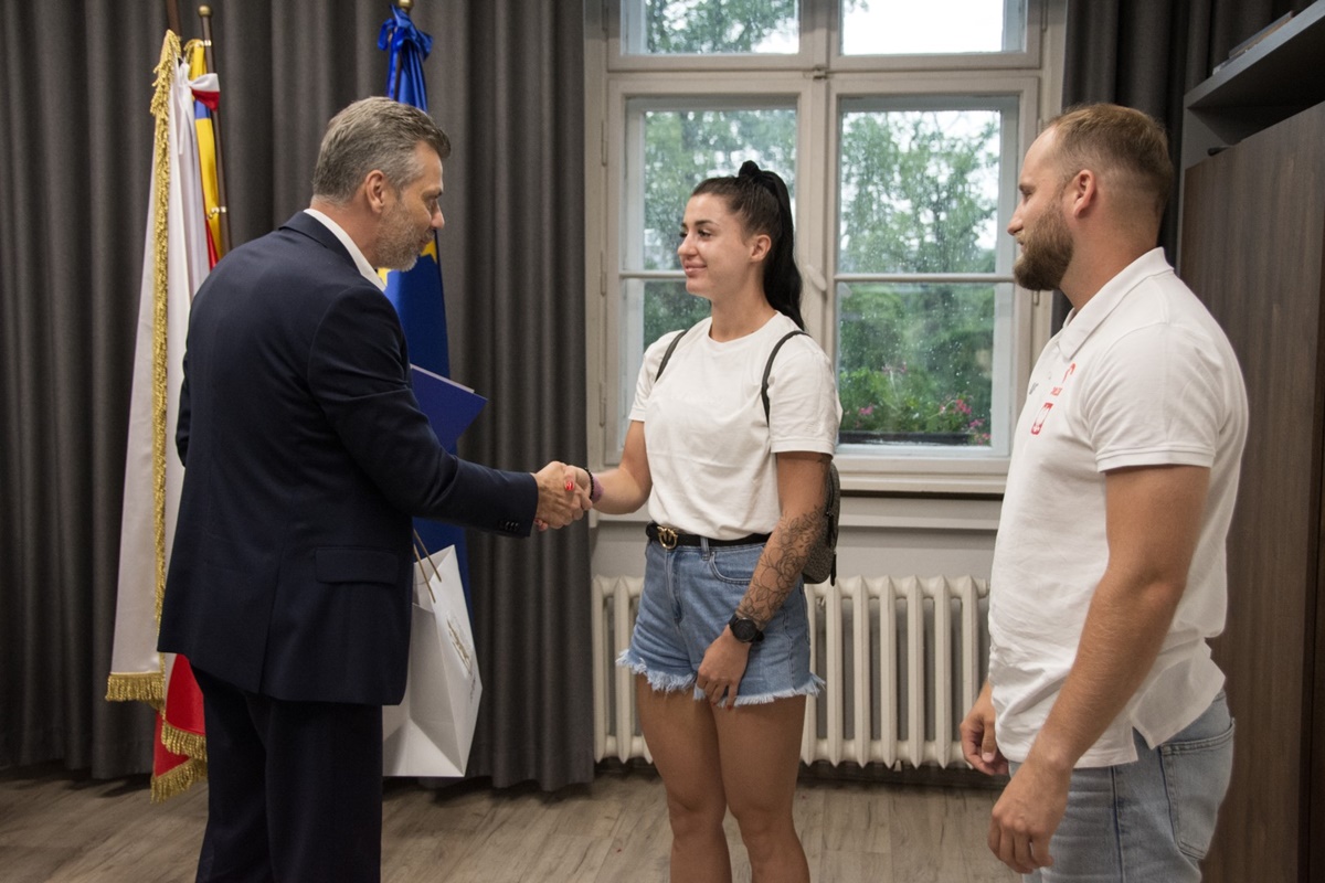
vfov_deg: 33.0
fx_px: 1491
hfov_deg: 47.9
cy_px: 442
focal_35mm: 40
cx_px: 662
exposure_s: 1/250
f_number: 4
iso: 1600
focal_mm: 27
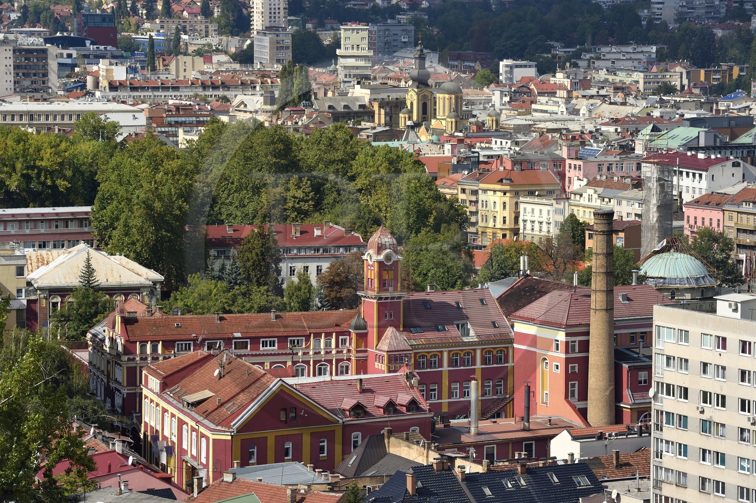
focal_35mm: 145
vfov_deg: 9.4
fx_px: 3042
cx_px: 378
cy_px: 252
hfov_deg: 14.2
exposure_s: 1/320
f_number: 13
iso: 200
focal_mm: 145
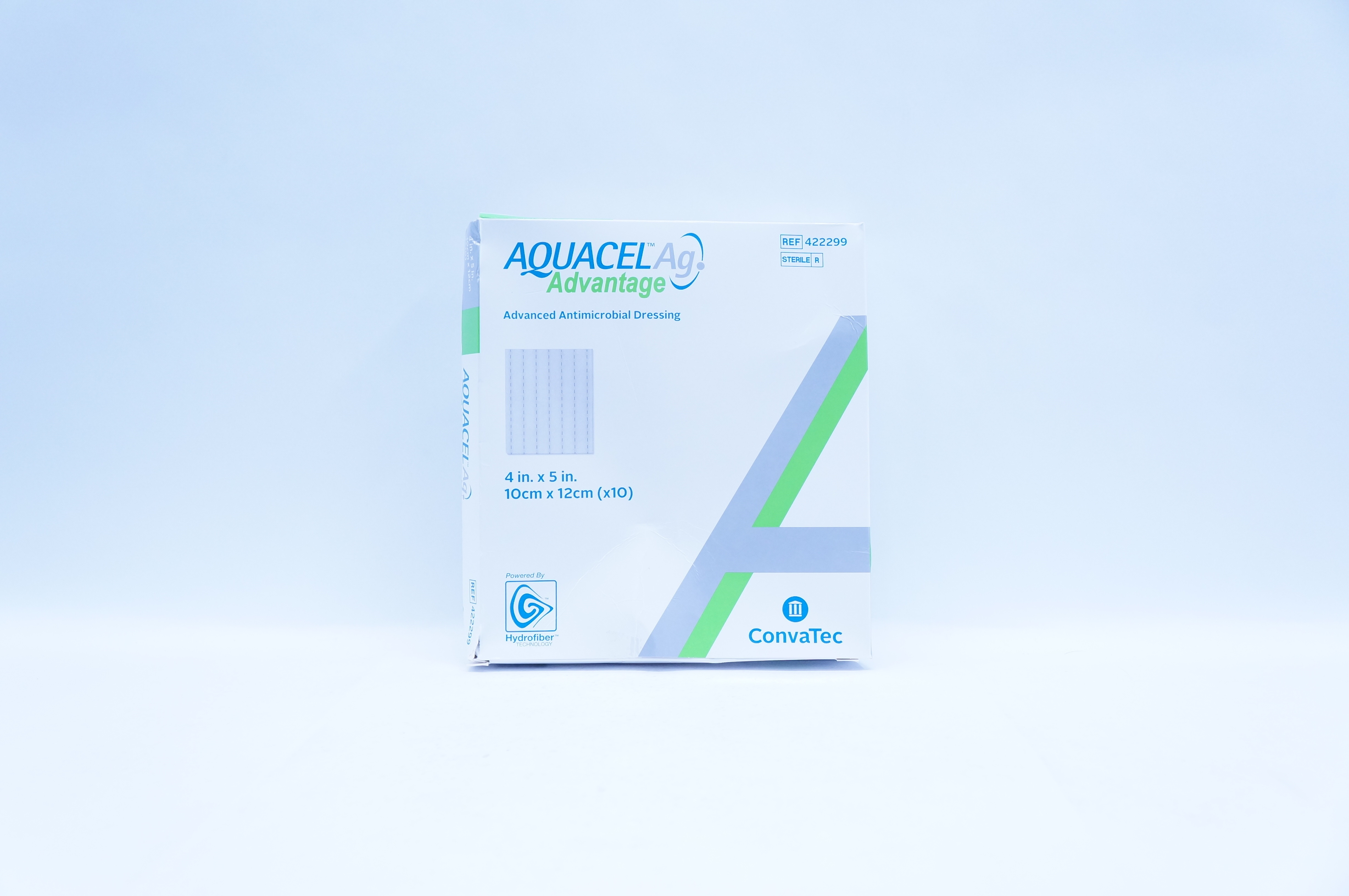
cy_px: 448
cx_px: 674
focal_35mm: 34
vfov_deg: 38.3
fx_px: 1291
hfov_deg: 55.2
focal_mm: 23
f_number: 4.5
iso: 800
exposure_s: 1/200
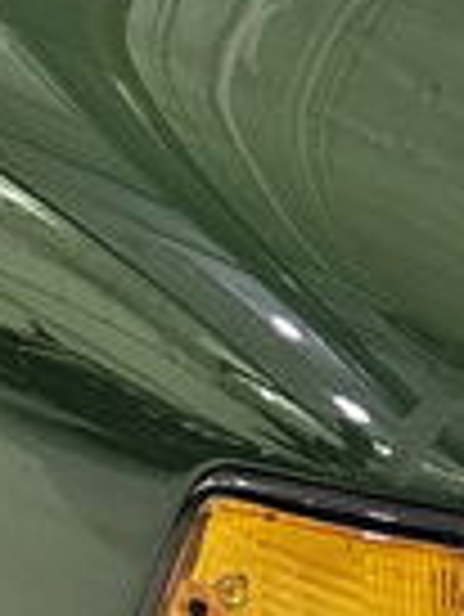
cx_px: 45
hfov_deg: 11.4
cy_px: 364
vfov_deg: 15.3
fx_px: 2302
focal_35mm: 129
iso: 640
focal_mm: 5.4
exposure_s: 1/60
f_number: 1.8
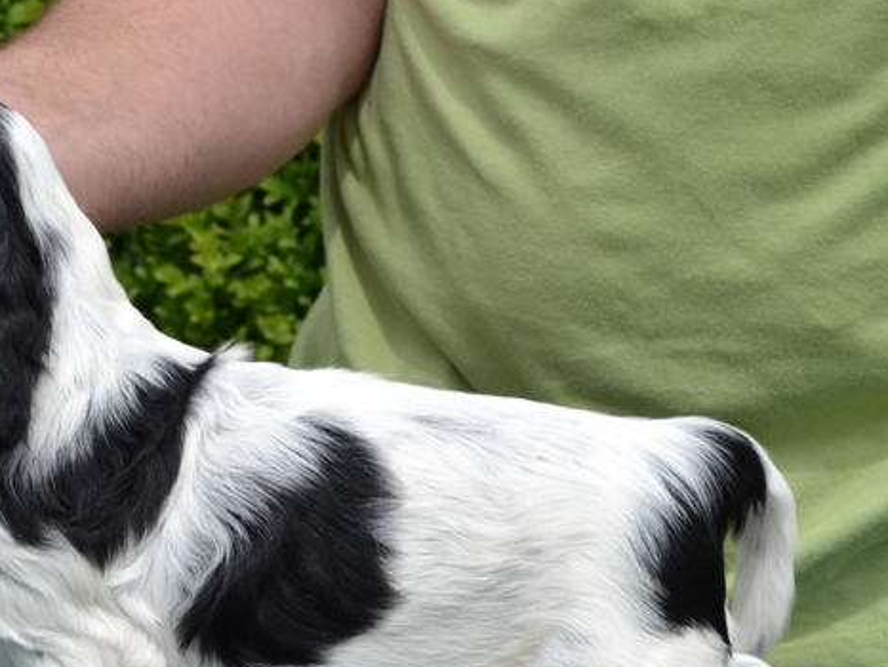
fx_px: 2541
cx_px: 225
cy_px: 468
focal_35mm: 99
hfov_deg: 19.7
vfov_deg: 14.9
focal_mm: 40
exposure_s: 1/200
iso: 100
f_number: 7.1
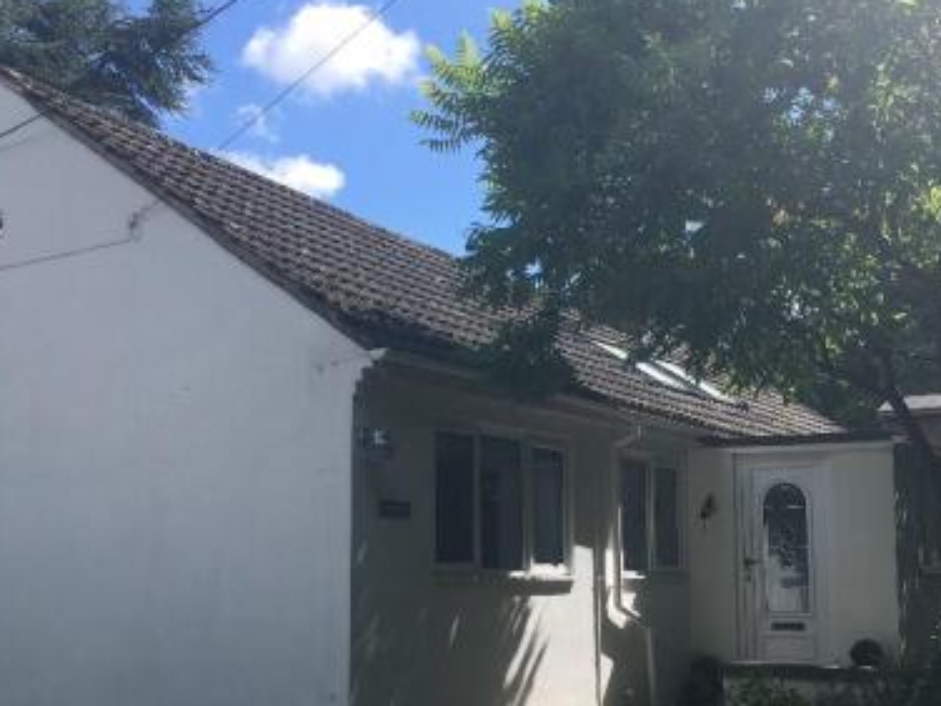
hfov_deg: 41.6
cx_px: 619
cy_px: 454
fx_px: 1223
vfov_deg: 32.0
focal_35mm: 45
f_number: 2.2
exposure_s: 1/1115
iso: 25
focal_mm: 4.15
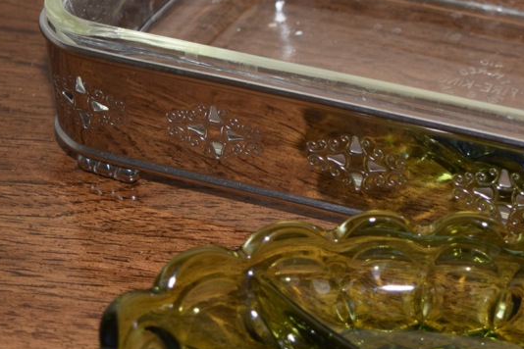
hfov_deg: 17.1
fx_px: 1717
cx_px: 459
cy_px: 45
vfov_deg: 11.5
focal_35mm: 118
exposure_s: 1/60
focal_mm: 42
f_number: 5
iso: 500
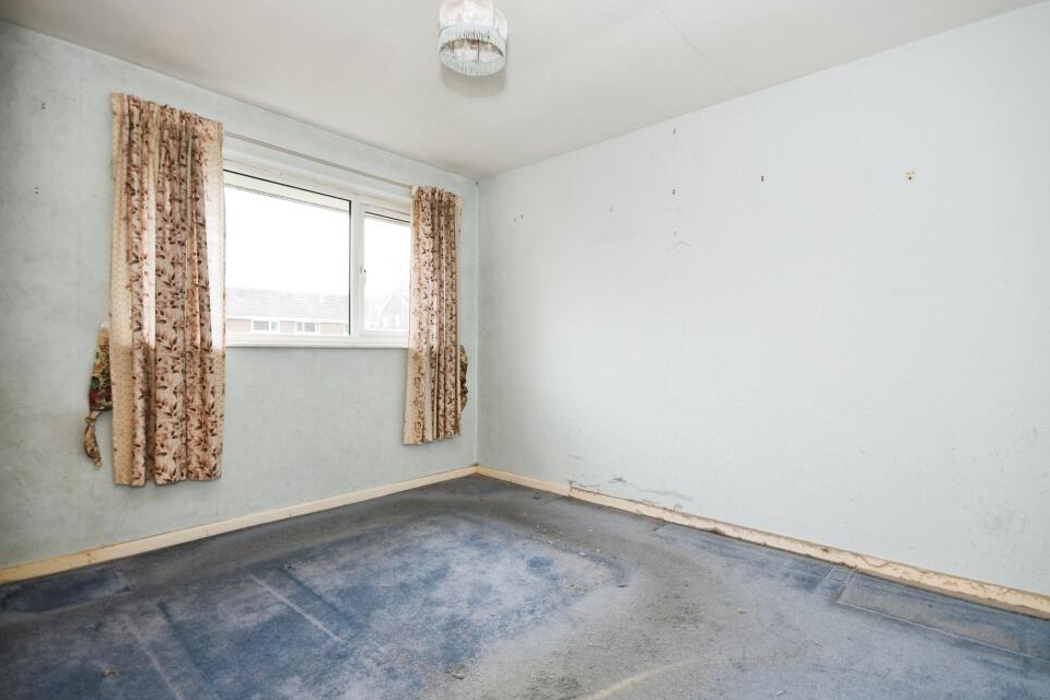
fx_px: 467
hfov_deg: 96.7
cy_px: 330
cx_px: 550
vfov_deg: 73.7
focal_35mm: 16
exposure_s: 1/30
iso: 400
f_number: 8
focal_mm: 10
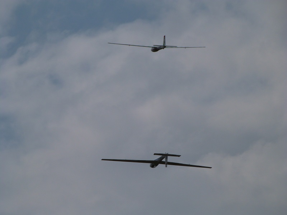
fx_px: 3689
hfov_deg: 4.5
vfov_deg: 3.3
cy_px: 108
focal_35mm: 445
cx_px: 144
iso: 100
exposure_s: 1/1600
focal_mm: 80.1
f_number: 8
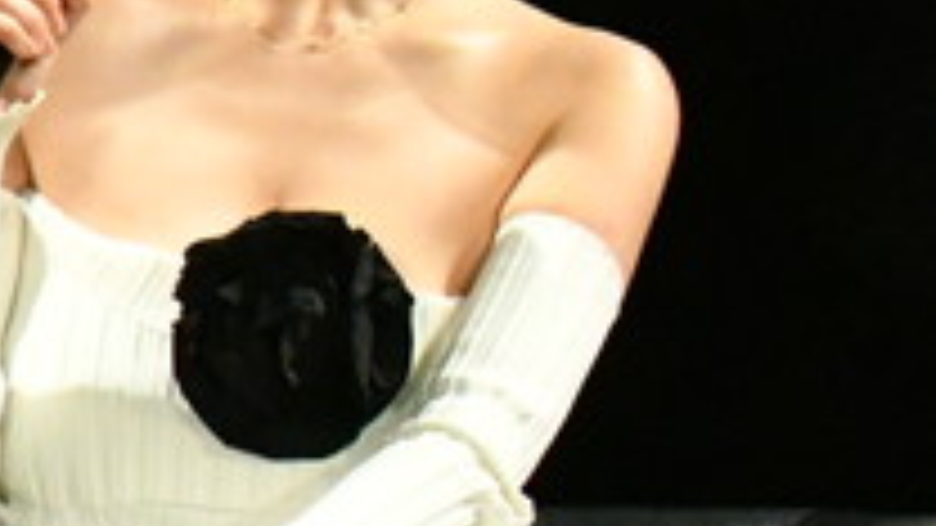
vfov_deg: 4.0
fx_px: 7495
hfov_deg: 6.9
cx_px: -1071
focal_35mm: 302
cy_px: 402
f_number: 9
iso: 8000
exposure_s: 1/250
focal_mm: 40
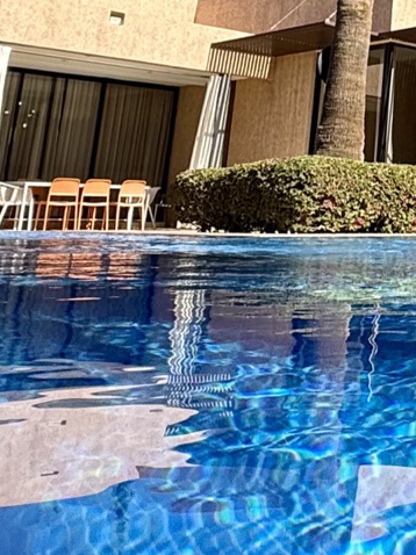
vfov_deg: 34.3
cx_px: 629
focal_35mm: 50
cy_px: -19
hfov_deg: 23.2
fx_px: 802
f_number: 2.2
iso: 50
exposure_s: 1/1901
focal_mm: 2.22
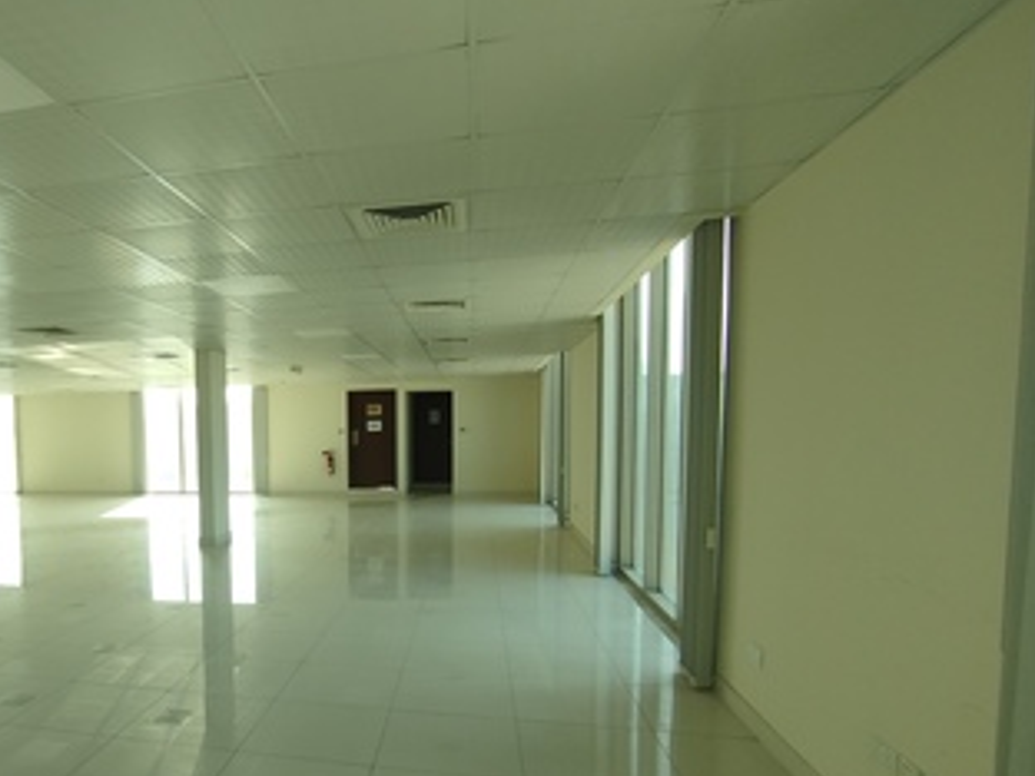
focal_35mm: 22
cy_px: 489
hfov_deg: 72.5
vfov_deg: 60.2
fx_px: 658
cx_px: 294
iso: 50
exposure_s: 1/102
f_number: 2.2
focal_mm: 1.65
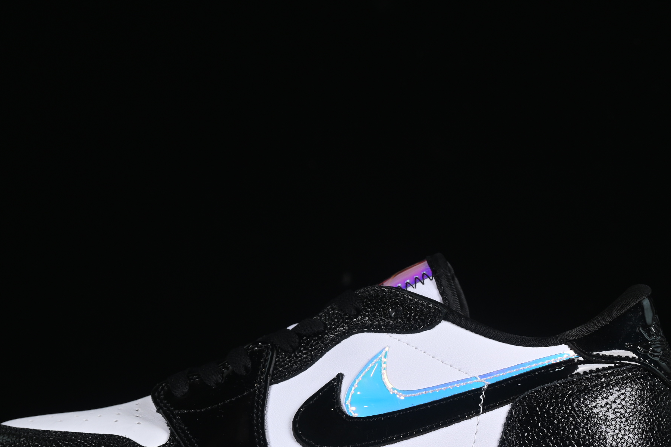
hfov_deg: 17.6
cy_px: 338
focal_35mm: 116
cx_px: 324
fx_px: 2162
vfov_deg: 11.8
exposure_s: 1/80
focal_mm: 50
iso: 160
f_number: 7.1
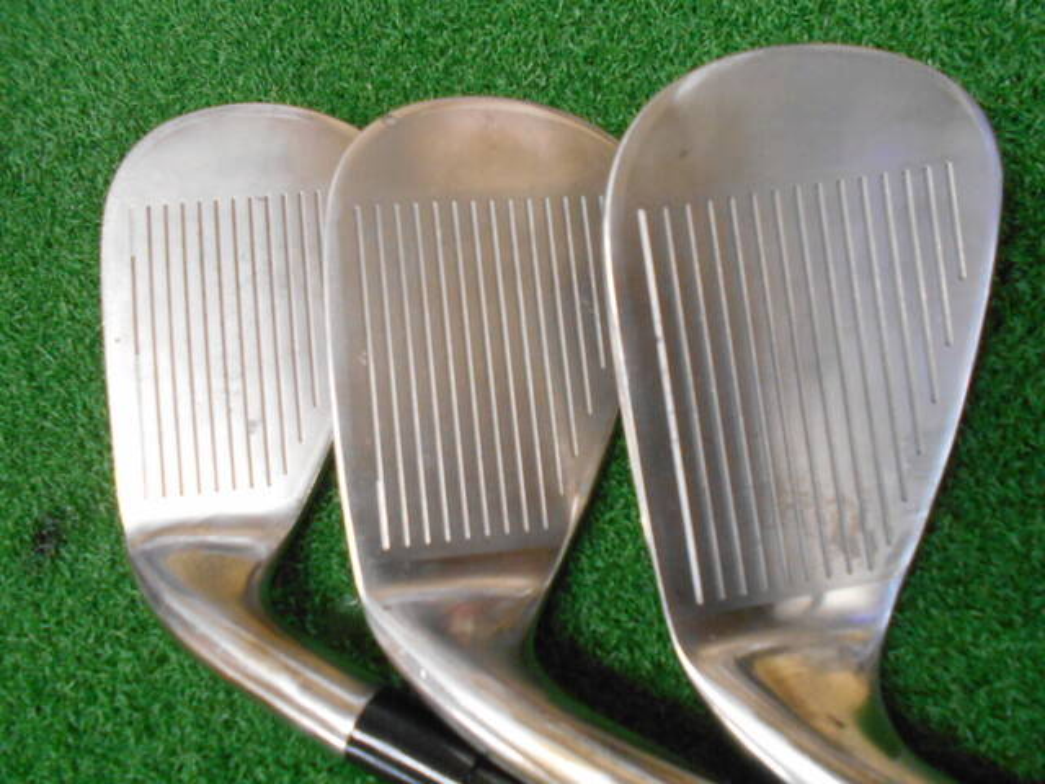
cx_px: 522
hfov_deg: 67.3
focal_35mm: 26
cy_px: 392
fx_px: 785
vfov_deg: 53.1
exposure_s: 1/50
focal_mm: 4.6
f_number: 3.2
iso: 800
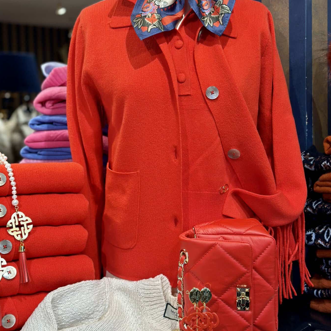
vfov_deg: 30.0
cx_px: 166
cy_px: 135
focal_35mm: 57
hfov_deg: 30.0
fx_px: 617
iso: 125
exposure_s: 1/100
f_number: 1.78
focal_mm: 6.86
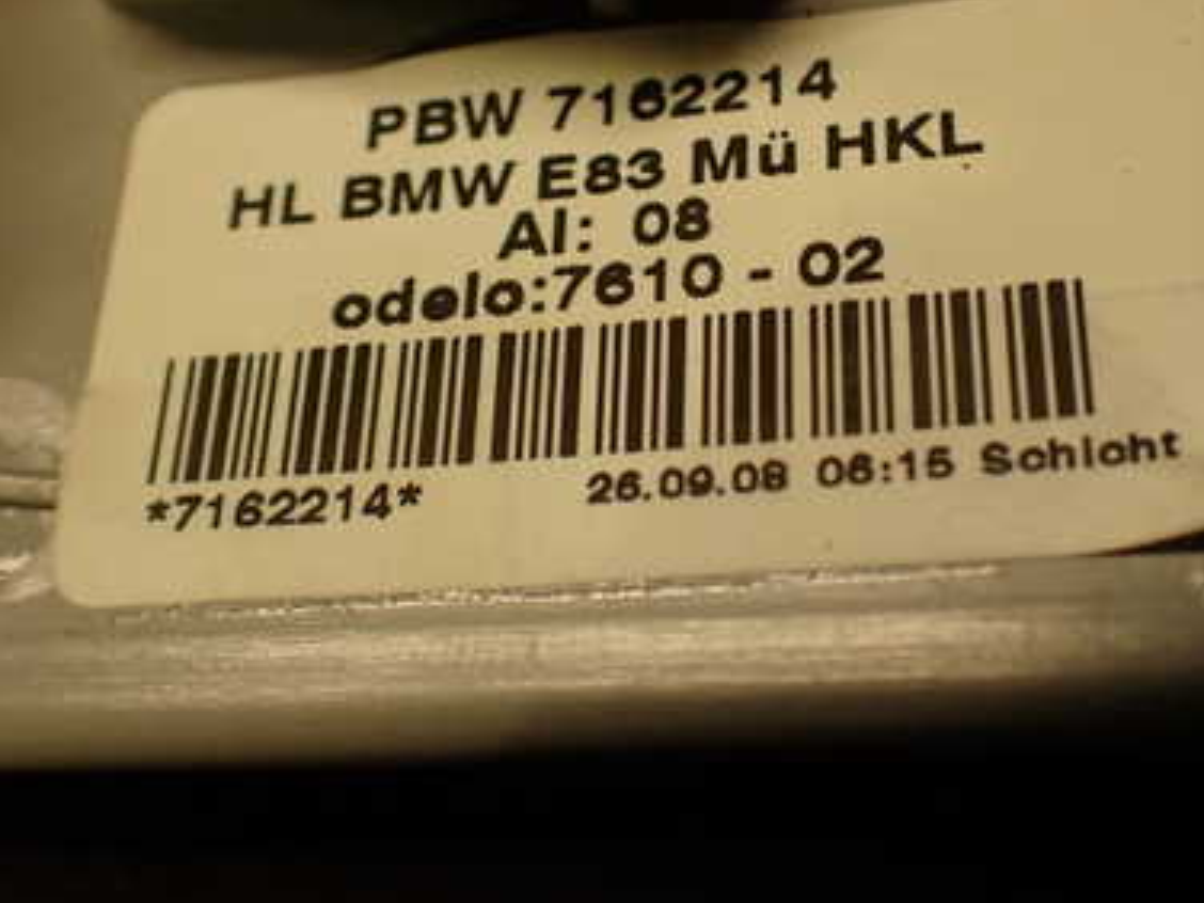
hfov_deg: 37.5
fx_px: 1774
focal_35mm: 51
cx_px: 640
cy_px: 304
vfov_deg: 28.4
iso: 200
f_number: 2.4
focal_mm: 5.79
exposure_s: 1/60
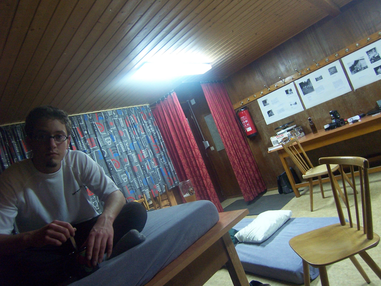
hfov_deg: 73.9
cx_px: 190
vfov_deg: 58.9
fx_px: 253
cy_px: 143
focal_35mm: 23
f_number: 2.8
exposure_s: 1/8
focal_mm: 3.8
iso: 160
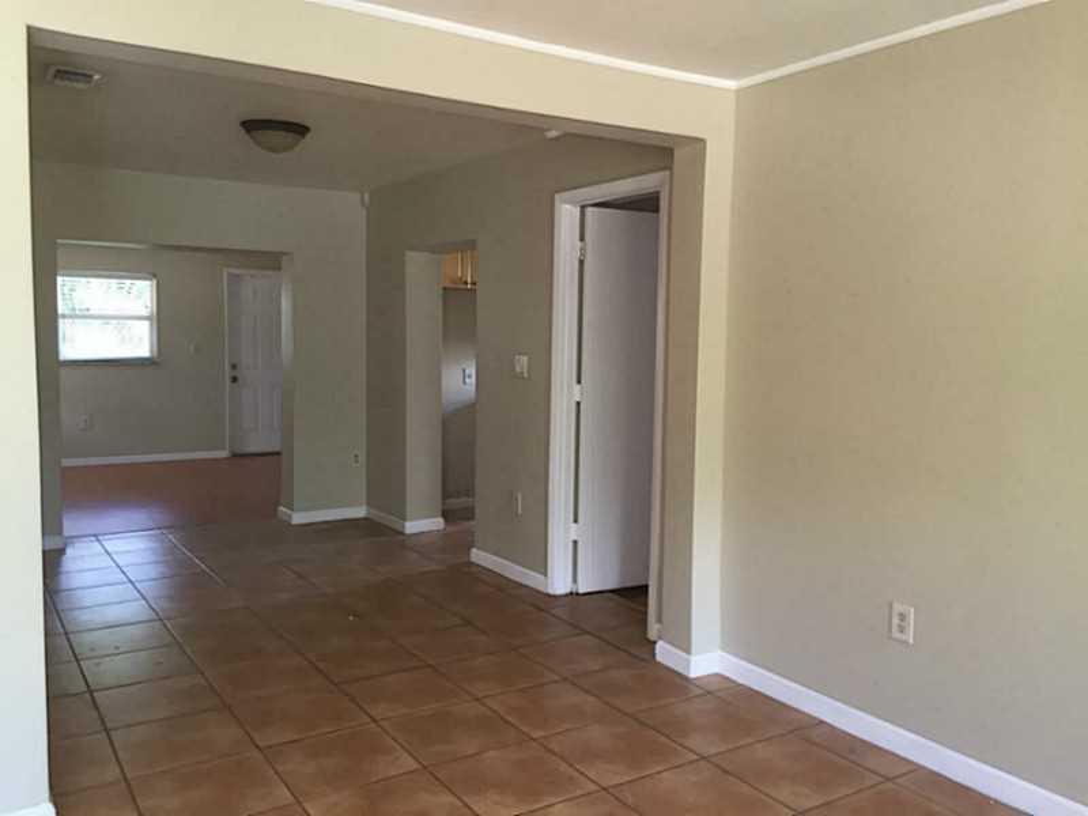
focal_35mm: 29
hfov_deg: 61.7
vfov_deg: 48.2
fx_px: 911
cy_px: 408
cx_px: 544
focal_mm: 4.15
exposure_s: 1/30
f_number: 2.2
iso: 80
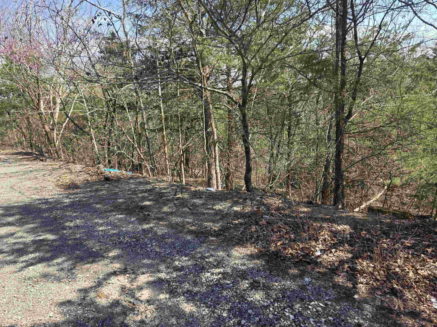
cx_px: 218
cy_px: 164
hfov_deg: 73.9
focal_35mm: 23
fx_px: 290
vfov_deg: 58.9
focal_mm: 6.3
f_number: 1.7
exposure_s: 1/359
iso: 25
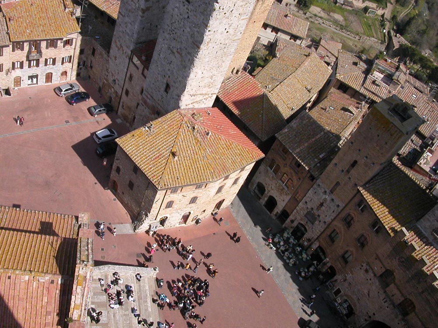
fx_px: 468
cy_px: 164
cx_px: 219
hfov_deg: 50.1
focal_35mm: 37
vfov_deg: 38.7
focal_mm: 5.6
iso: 100
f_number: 4.5
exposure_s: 1/596
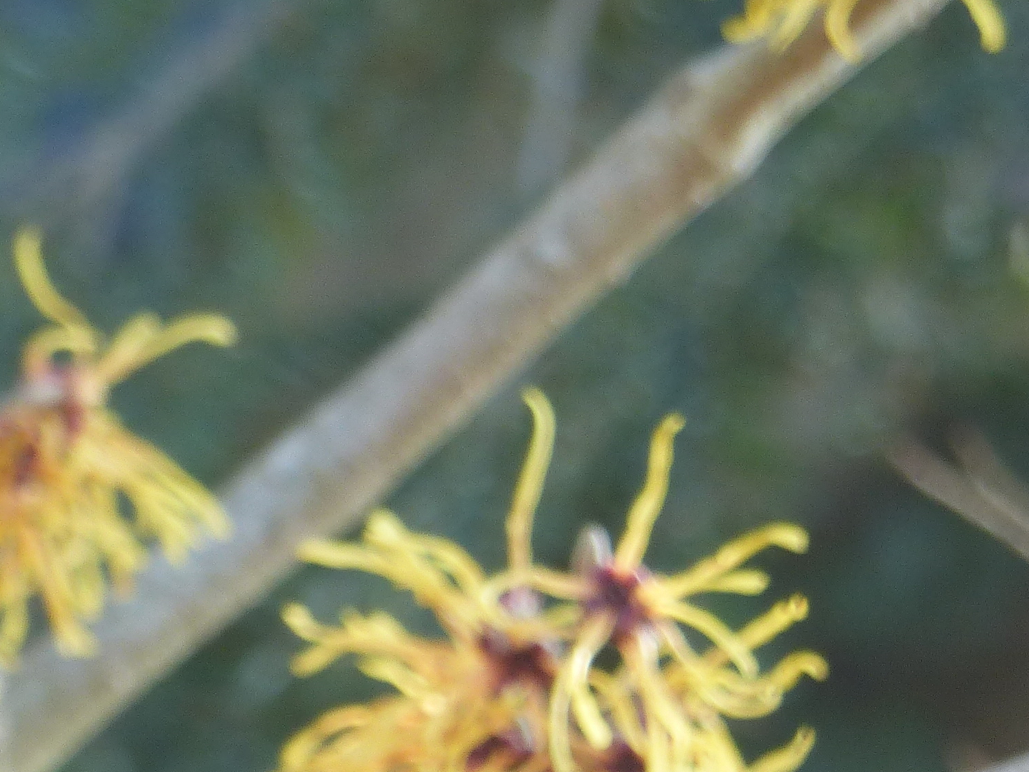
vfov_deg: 2.4
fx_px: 18399
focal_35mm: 619
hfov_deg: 3.2
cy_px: 895
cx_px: 951
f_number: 3.2
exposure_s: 1/125
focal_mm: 41.8
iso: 100
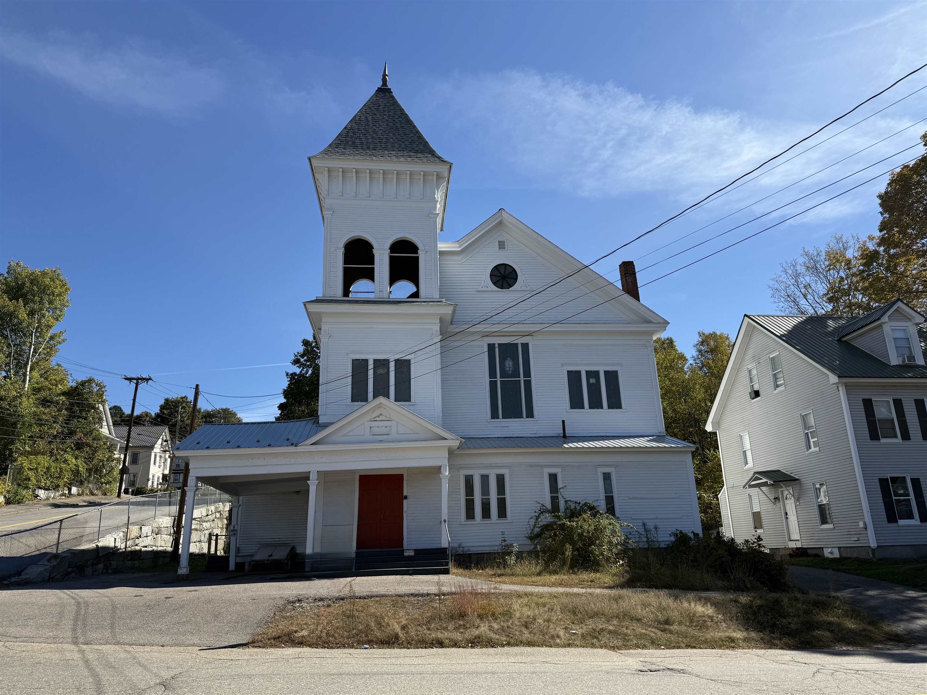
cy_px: 348
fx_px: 643
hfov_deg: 71.6
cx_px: 464
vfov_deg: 56.8
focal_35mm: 24
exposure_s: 1/4975
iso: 80
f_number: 1.78
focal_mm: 6.76
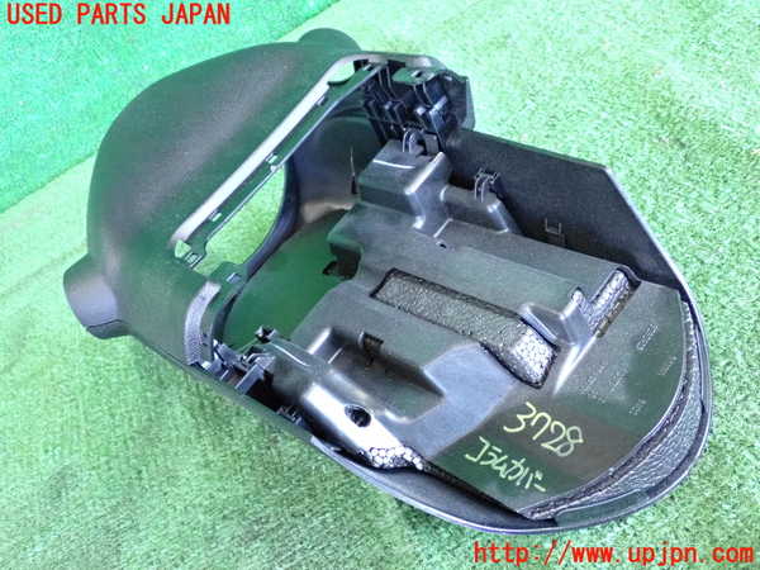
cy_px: 285
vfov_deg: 35.1
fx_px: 900
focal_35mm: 41
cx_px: 380
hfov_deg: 45.8
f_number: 2.8
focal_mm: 7.31
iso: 2500
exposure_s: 1/125
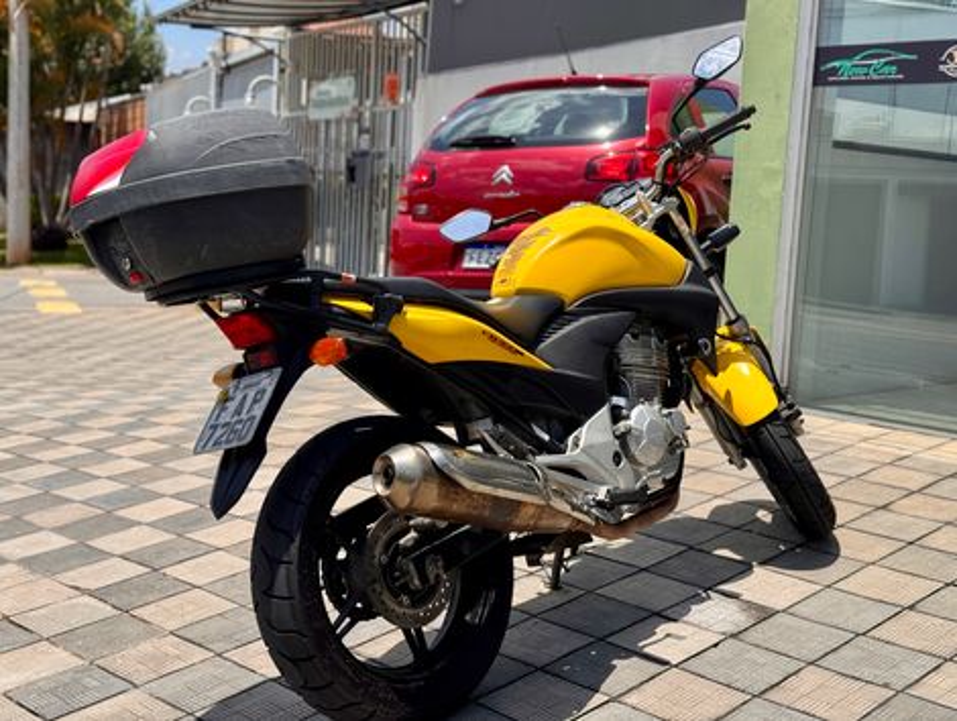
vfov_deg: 30.3
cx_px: 478
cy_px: 360
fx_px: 1329
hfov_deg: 39.6
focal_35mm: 48
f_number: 1.78
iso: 64
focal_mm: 6.76
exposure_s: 1/4608
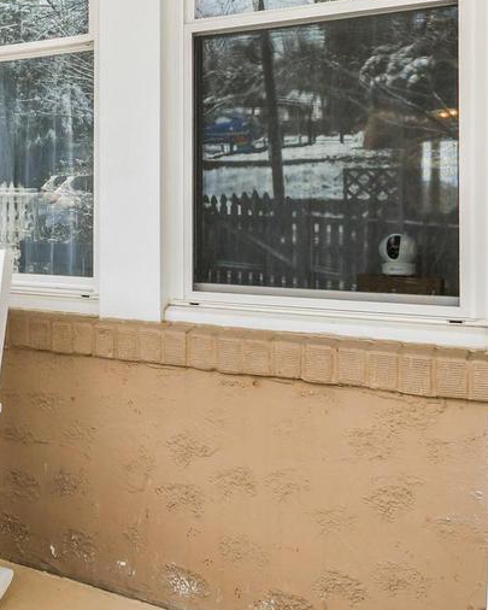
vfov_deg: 44.3
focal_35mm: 40
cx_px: -152
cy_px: 156
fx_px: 722
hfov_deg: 29.7
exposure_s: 1/160
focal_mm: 10
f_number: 9
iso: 200
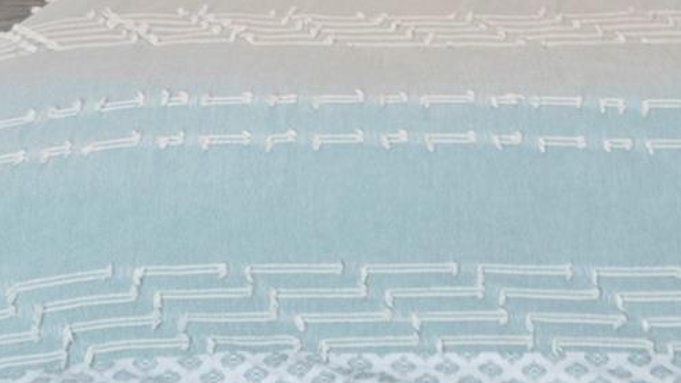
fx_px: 921
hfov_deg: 39.5
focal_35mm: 51
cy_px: -283
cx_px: 507
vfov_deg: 18.8
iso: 400
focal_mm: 10
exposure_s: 1/3
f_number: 8
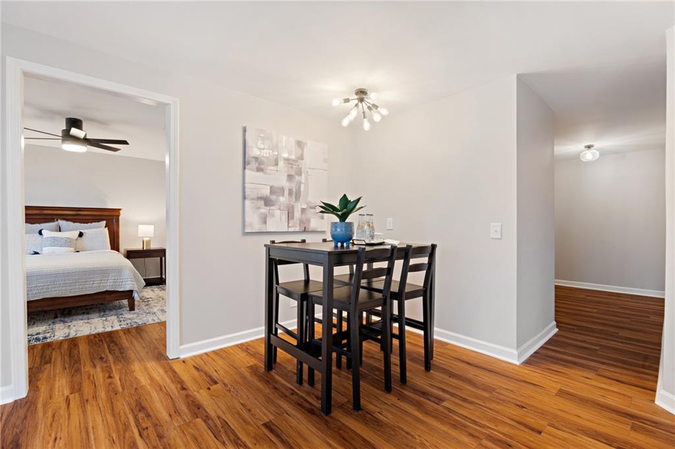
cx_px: 338
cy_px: 224
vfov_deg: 71.6
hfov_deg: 94.7
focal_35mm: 17
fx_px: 311
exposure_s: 2
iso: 400
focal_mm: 16.6
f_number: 10
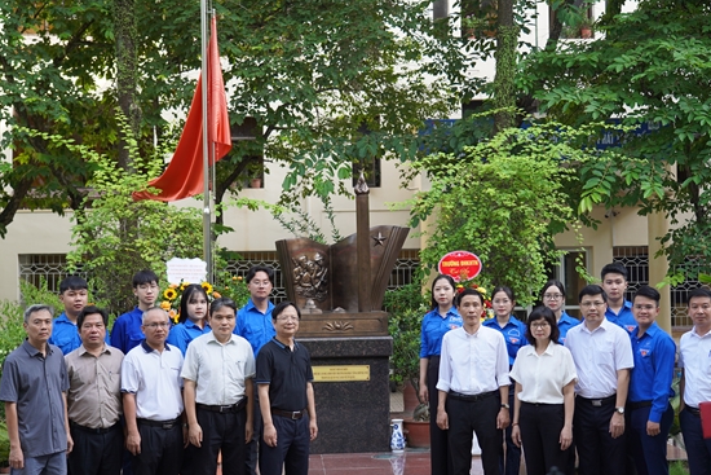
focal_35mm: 56
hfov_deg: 35.6
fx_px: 1106
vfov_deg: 24.2
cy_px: 250
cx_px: 359
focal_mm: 44
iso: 200
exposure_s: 1/160
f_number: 4
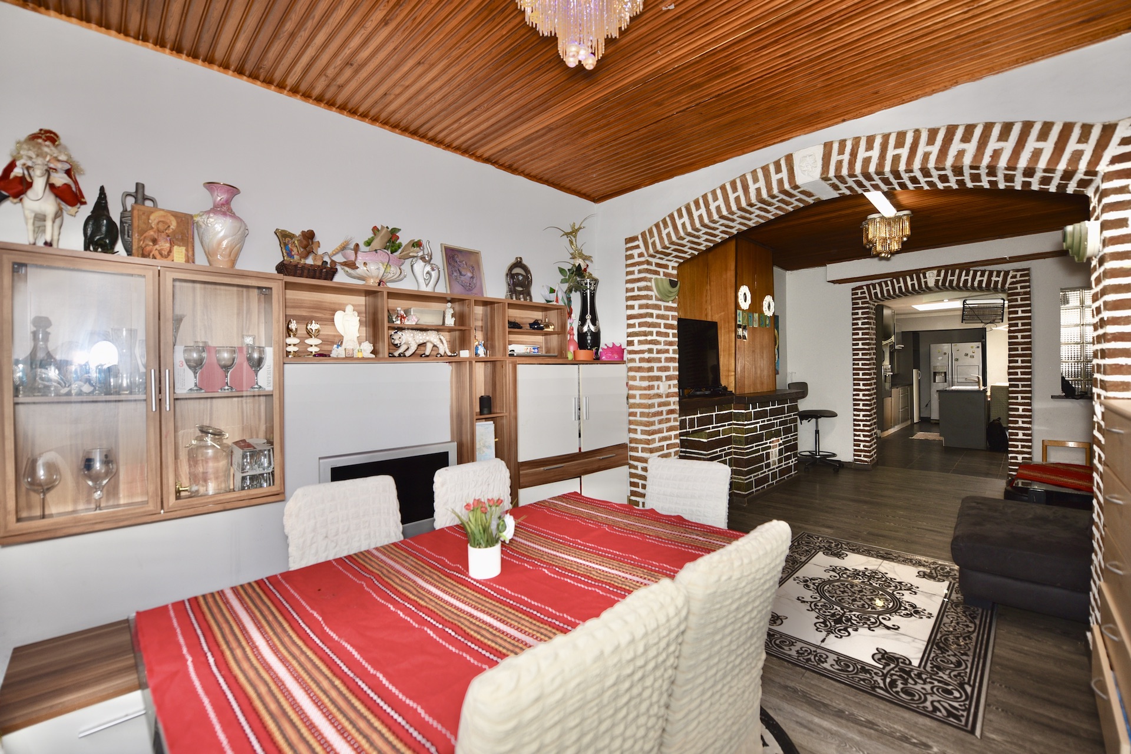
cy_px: 377
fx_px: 440
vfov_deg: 81.2
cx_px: 566
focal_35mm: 14
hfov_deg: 104.3
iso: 200
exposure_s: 1/60
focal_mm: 14
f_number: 3.5
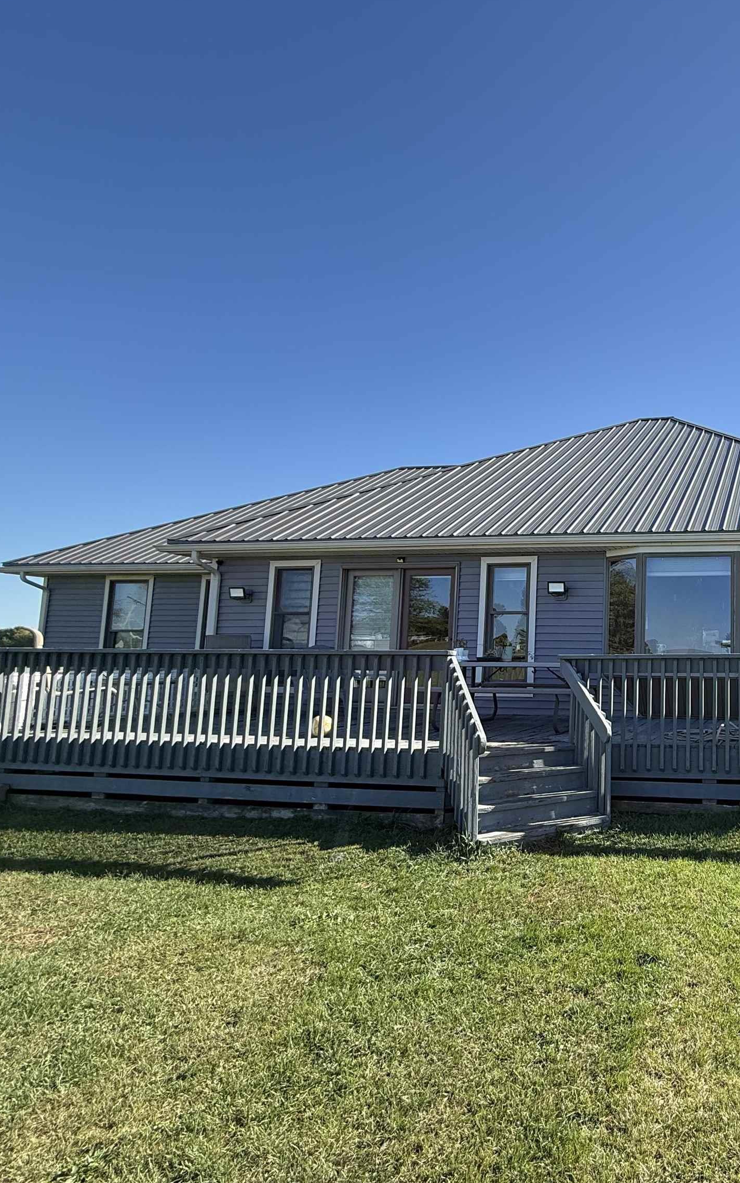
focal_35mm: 20
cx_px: 711
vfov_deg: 85.1
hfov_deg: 50.4
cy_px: 590
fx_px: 645
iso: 64
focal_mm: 2.22
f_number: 2.2
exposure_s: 1/518
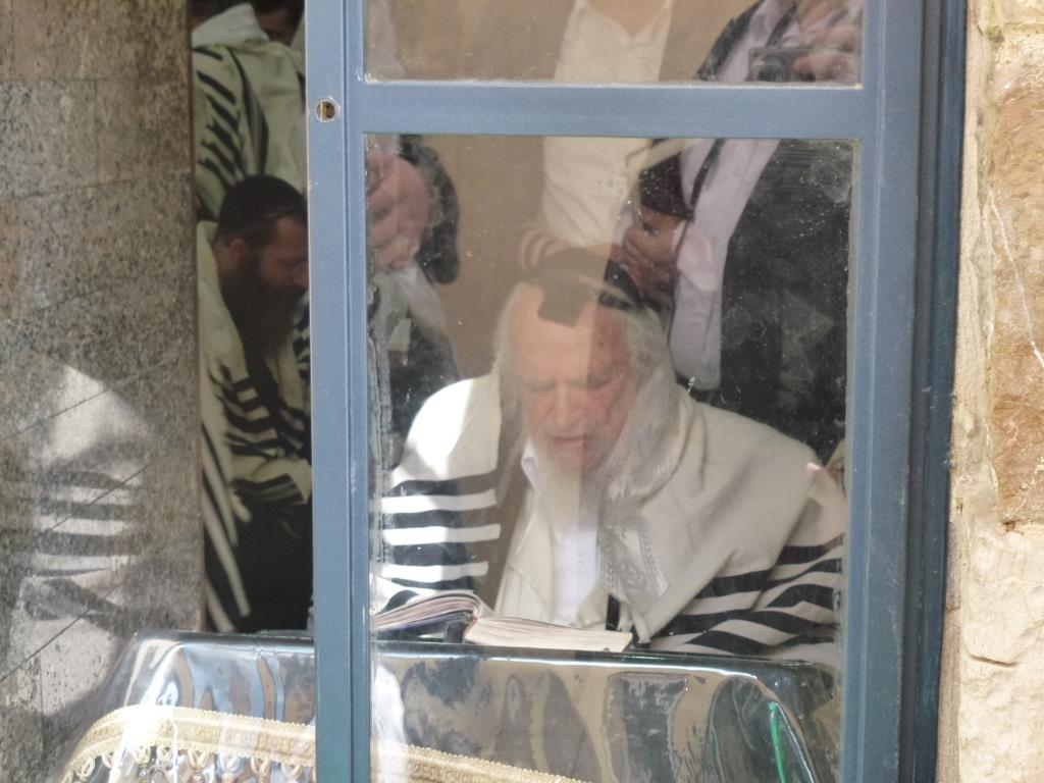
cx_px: 522
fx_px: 1719
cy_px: 392
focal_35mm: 57
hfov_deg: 33.8
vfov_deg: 25.7
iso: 320
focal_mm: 10.1
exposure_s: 1/80
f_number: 4.4
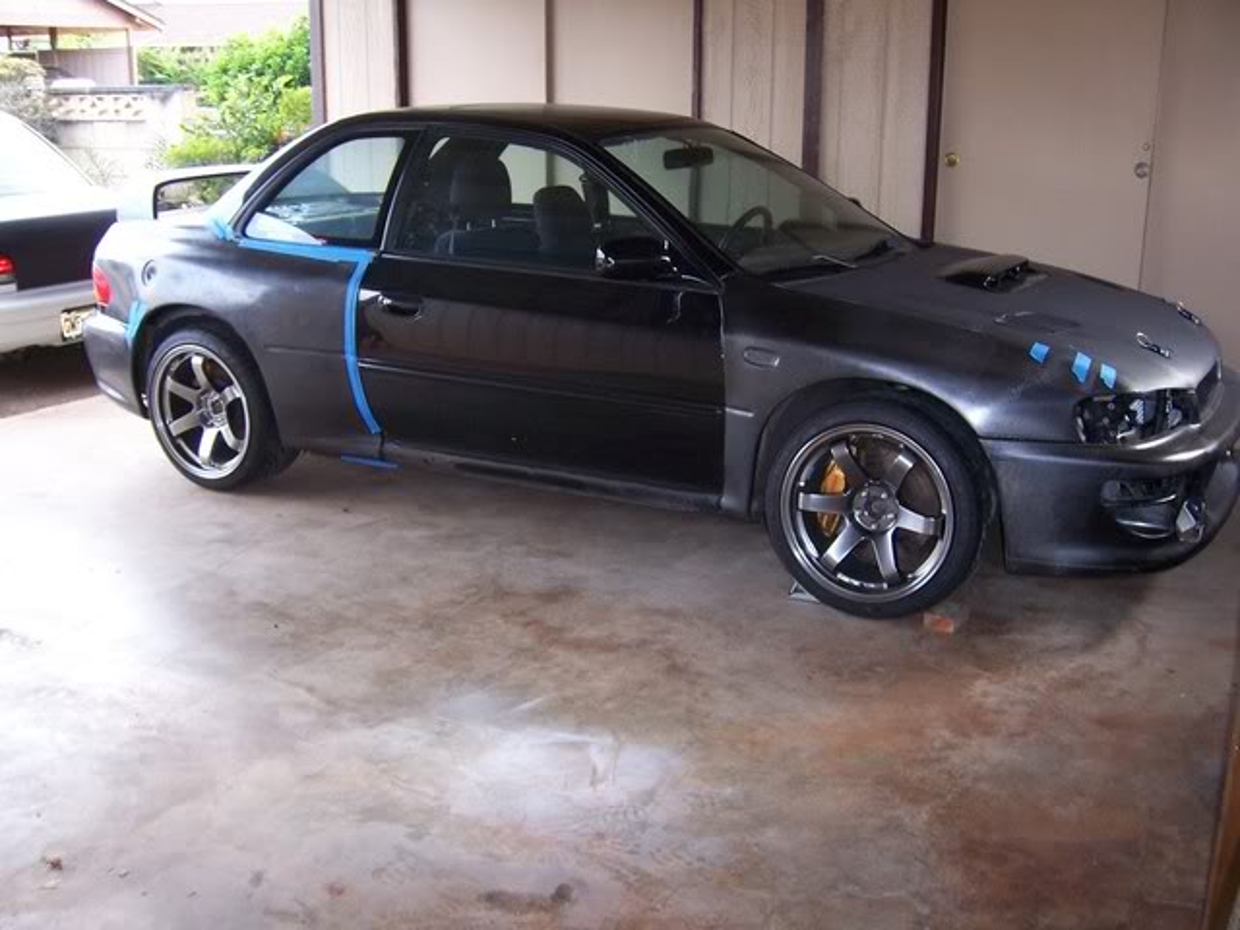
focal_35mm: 36
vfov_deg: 39.7
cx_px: 620
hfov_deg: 51.4
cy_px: 465
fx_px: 1290
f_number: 2.8
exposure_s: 1/60
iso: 125
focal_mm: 6.2
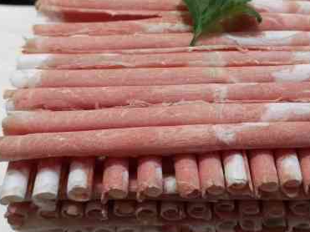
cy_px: 84
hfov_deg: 37.2
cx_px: 201
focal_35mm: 51
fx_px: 457
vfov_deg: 28.4
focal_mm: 5.58
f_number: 1.8
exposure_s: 1/33.3
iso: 200
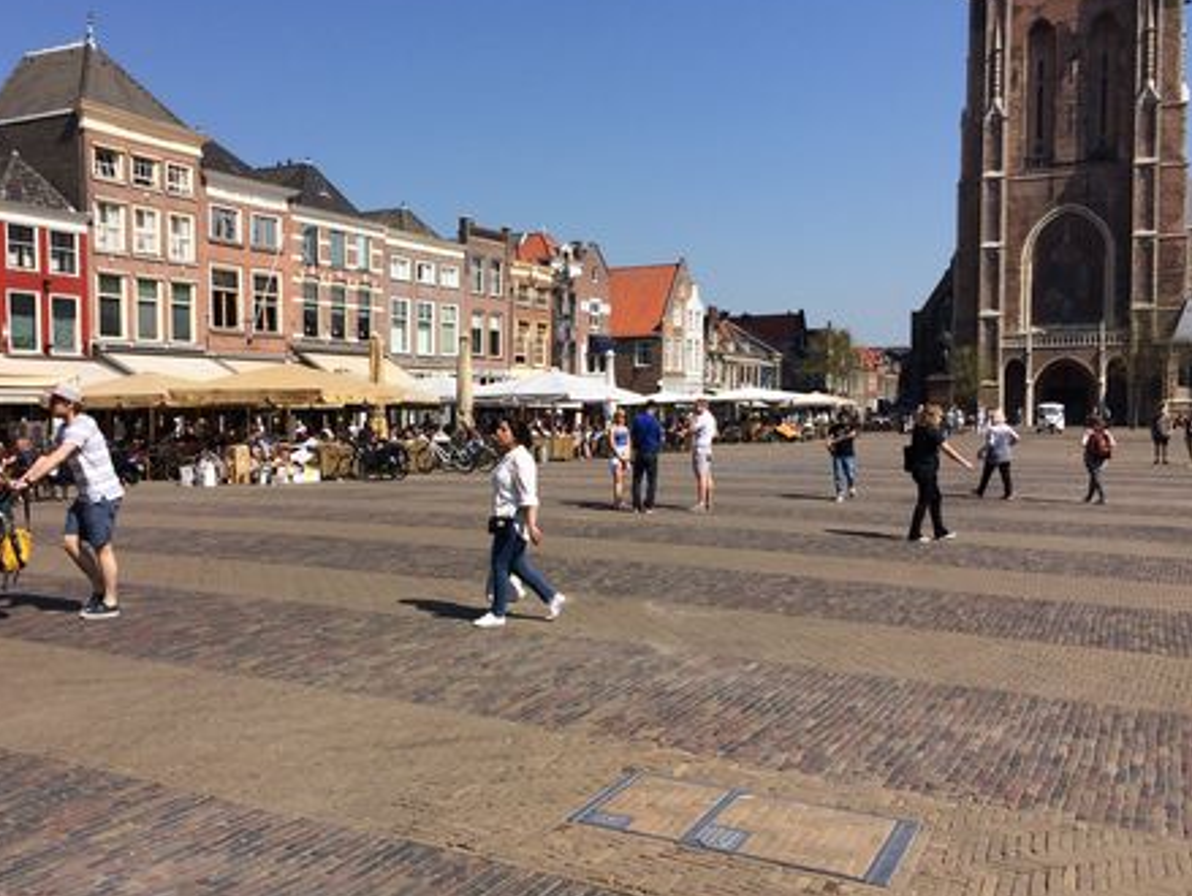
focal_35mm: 33
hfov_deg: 55.2
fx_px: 1137
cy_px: 471
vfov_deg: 43.0
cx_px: 527
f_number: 2.2
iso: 32
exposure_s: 1/2740
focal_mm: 4.15
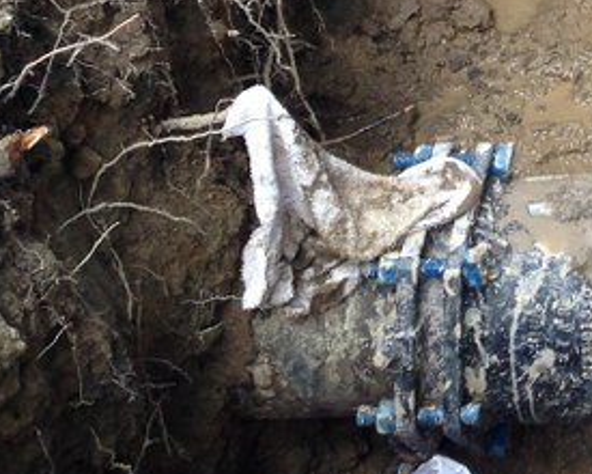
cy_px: -218
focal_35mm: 120
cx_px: 1051
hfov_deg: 14.2
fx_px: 2103
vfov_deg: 12.3
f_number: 2.4
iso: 50
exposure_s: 1/189
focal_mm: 4.13
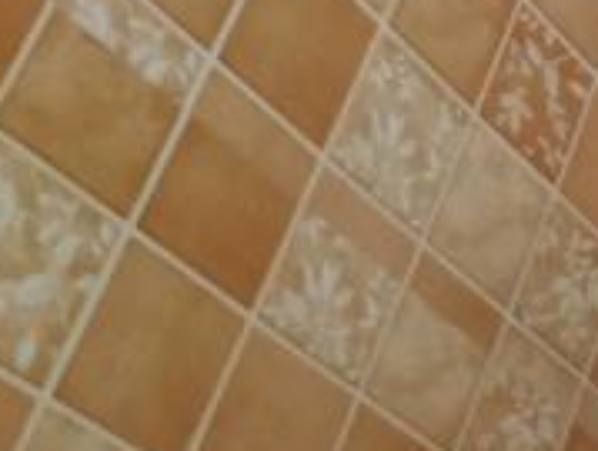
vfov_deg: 13.7
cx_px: 1126
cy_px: -7
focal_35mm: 107
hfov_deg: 15.4
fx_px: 1852
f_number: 1.9
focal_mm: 3.94
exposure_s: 1/20
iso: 1250
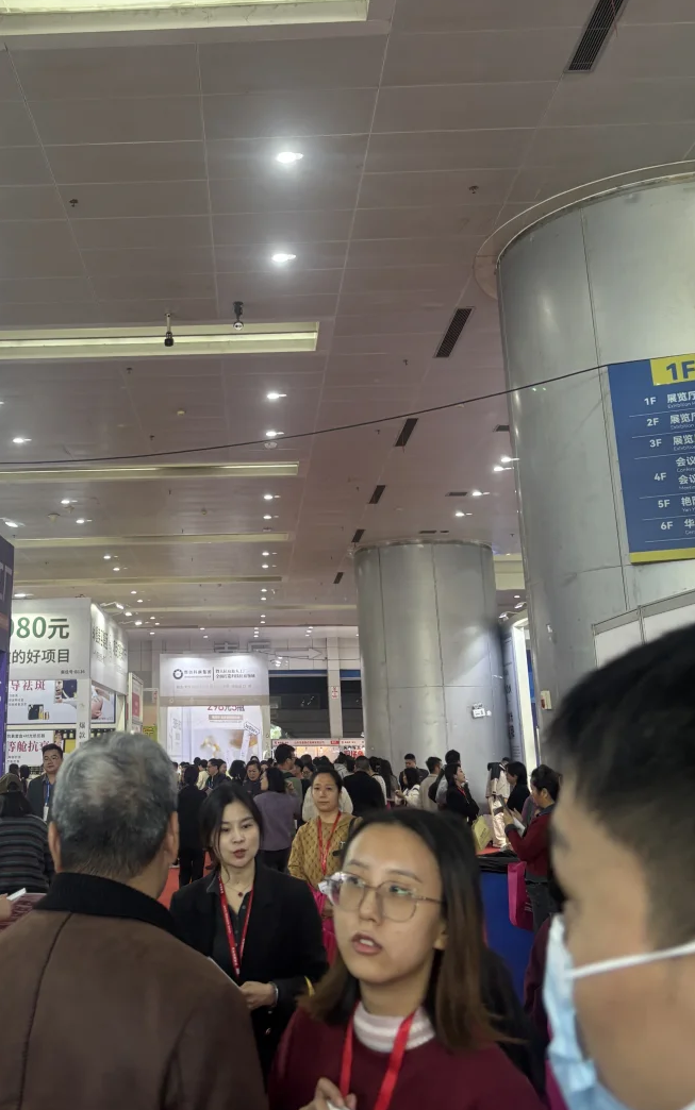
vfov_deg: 51.0
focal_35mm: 38
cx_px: 181
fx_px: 1151
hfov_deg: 33.0
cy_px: 416
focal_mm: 5.96
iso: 100
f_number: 1.6
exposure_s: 1/100
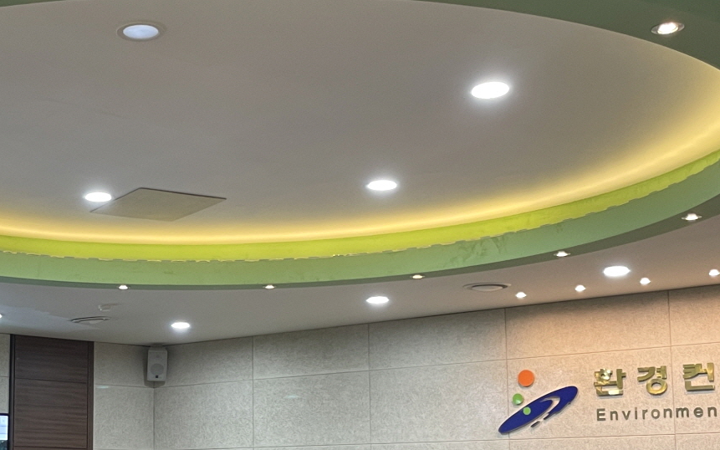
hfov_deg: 31.0
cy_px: 364
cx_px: 122
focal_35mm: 64
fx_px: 1256
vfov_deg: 20.1
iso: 100
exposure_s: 1/60
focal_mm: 4.2
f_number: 1.6
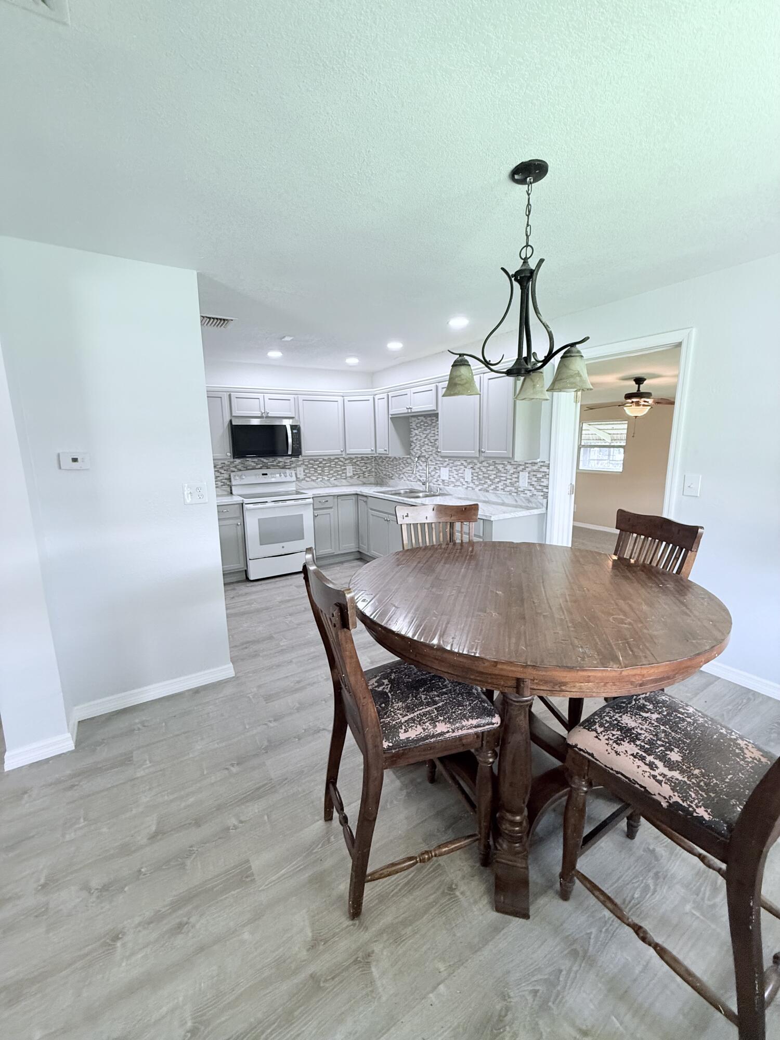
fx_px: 421
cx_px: 390
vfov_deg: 102.1
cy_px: 520
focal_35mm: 14
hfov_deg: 85.7
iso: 250
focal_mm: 2.22
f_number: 2.2
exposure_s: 1/120
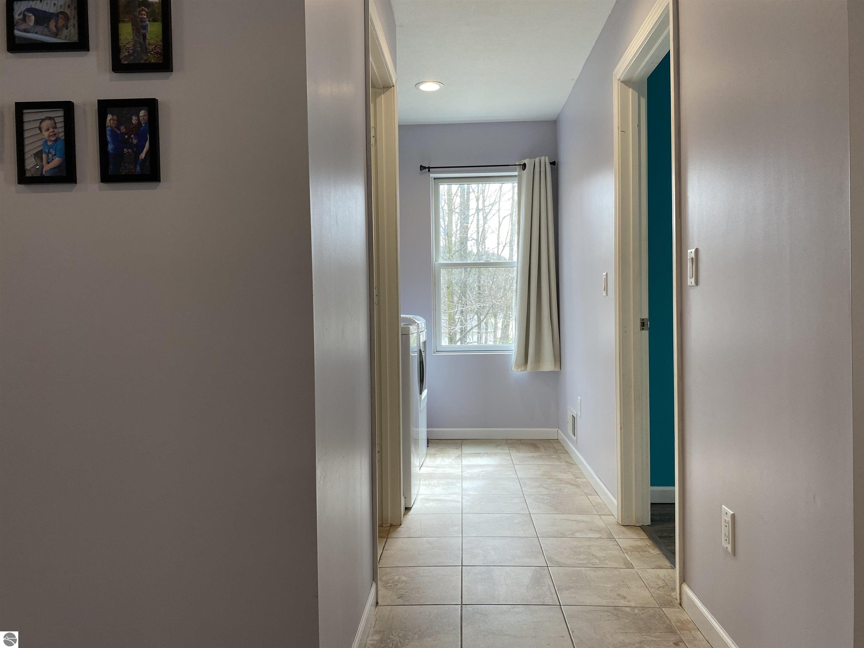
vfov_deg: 53.1
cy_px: 324
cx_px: 432
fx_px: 649
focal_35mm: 26
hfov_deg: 67.3
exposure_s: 1/120
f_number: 1.8
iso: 80
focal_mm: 4.25
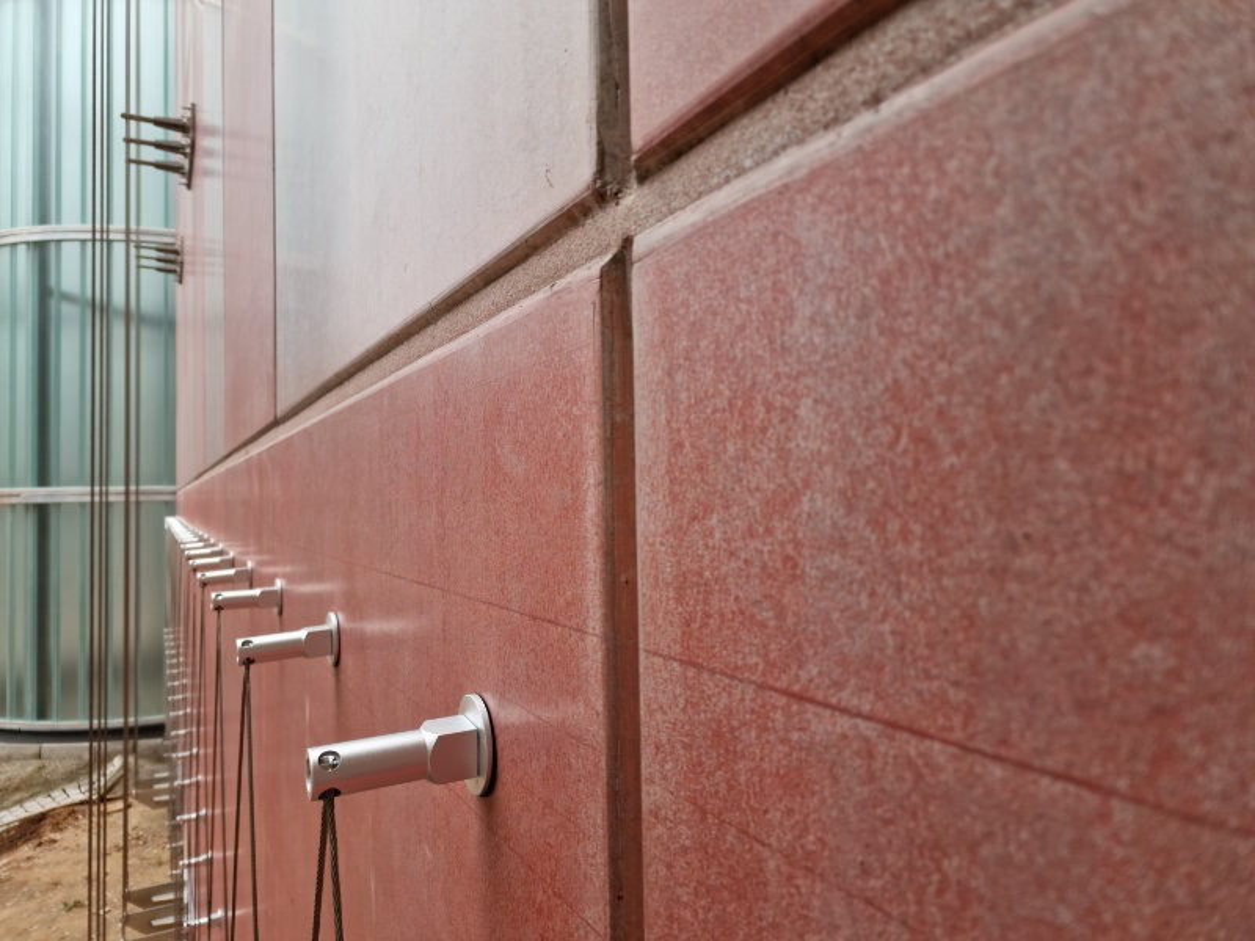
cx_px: 628
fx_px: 834
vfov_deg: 58.9
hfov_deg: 73.9
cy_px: 470
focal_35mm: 23
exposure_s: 1/50
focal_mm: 6.4
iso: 50
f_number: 1.8
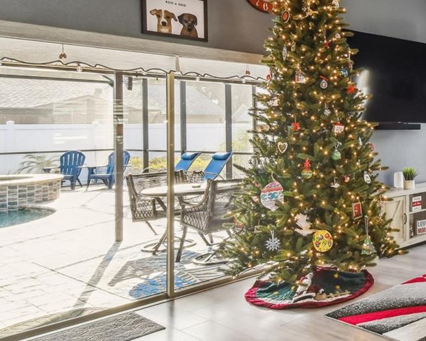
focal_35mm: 35
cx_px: 475
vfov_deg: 41.8
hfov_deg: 40.8
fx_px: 441
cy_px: 121
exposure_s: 1/6
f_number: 7.1
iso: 100
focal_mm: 10
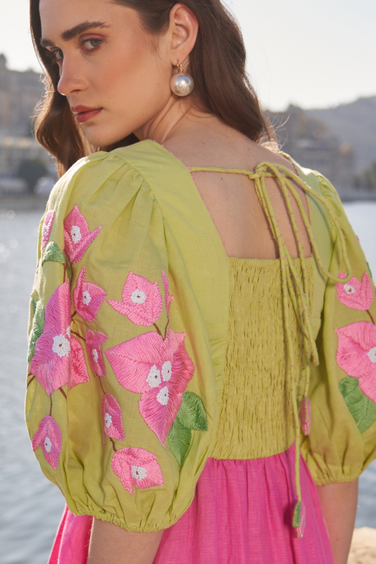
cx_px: 188
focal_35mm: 37
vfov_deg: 51.9
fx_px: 580
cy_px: 282
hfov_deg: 35.9
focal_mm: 25
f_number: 2.8
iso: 50
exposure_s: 1/1000
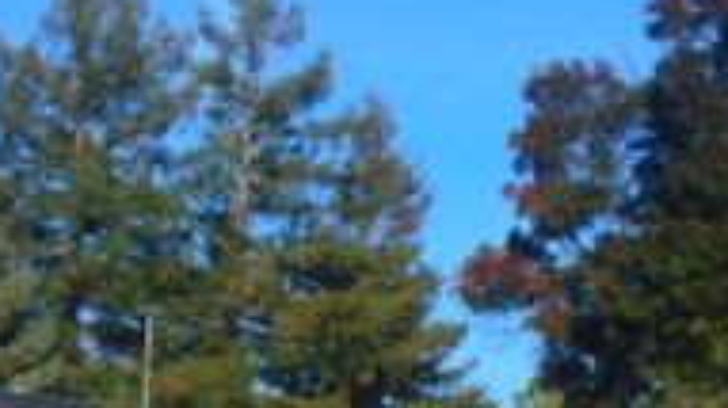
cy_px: 696
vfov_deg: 9.6
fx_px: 2314
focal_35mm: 120
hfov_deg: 17.8
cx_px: 480
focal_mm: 7.6
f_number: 3.3
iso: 80
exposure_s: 1/800
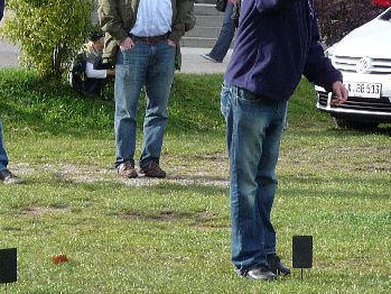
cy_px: 15
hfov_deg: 9.0
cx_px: 238
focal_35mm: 220
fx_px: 2486
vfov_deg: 6.7
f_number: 4.7
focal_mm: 16.3
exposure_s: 1/200
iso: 100
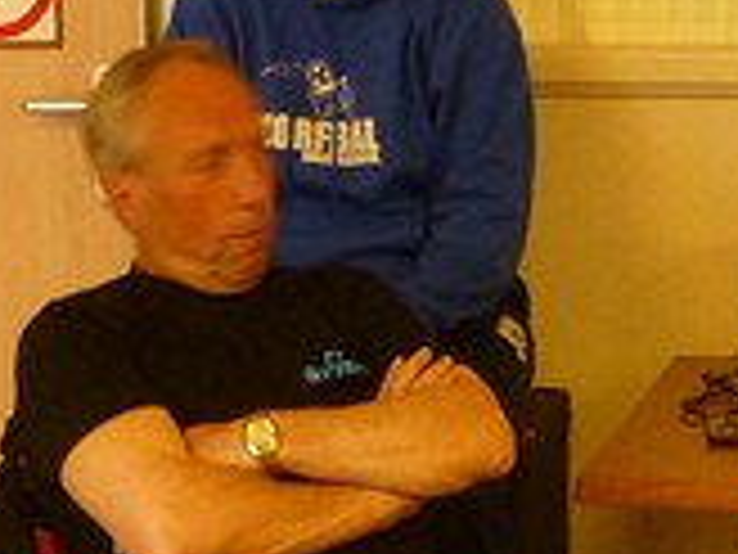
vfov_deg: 12.7
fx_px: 2494
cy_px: 243
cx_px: 369
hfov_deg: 16.8
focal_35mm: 117
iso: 400
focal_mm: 4.3
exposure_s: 1/10
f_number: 3.3
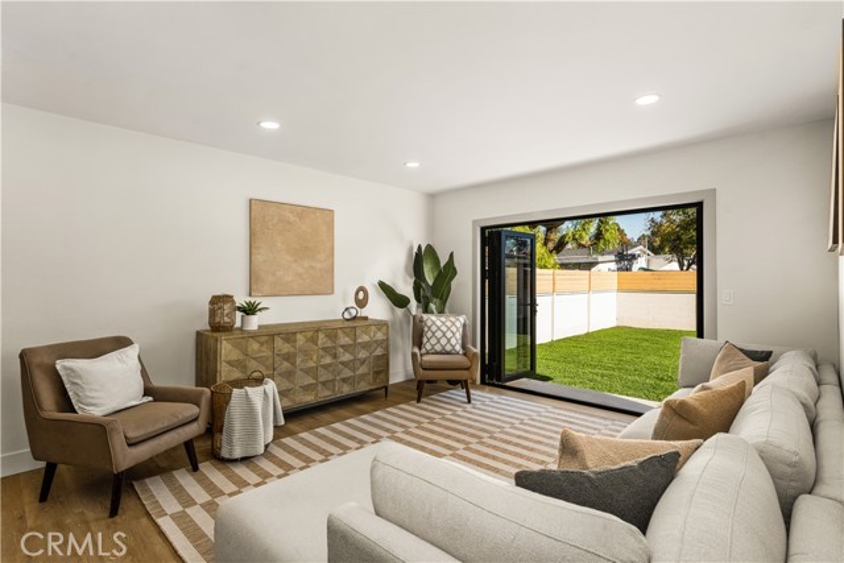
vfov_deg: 68.9
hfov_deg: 91.6
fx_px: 410
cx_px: 422
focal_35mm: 18
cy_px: 282
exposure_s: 1/40
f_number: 6.3
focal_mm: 17.5
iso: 125
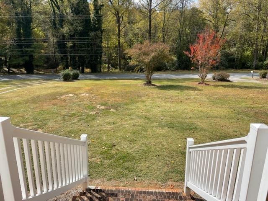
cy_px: 100
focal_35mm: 26
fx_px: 201
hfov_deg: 67.3
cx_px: 134
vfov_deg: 53.1
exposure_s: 1/2618
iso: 32
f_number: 1.6
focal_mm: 4.2
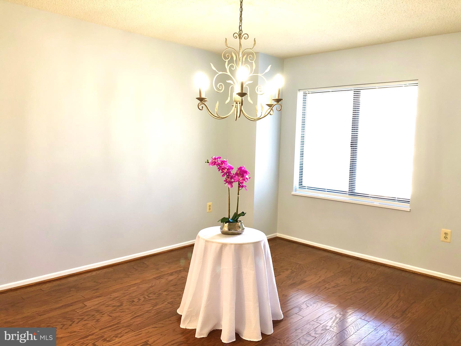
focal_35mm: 28
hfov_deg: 63.4
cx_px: 230
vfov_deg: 49.7
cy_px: 173
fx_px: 373
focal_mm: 3.99
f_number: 1.8
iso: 40
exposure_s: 1/15
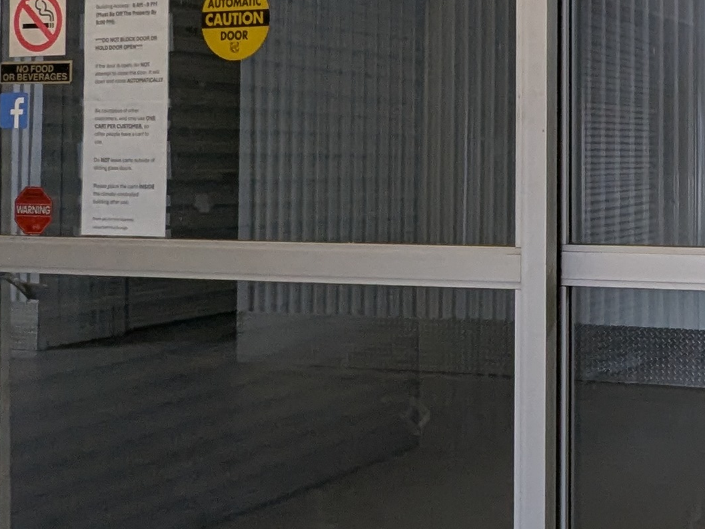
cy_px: 118
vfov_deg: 23.7
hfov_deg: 29.0
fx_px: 1242
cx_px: 750
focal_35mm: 61
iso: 174
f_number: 2.2
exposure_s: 1/120
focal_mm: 2.35
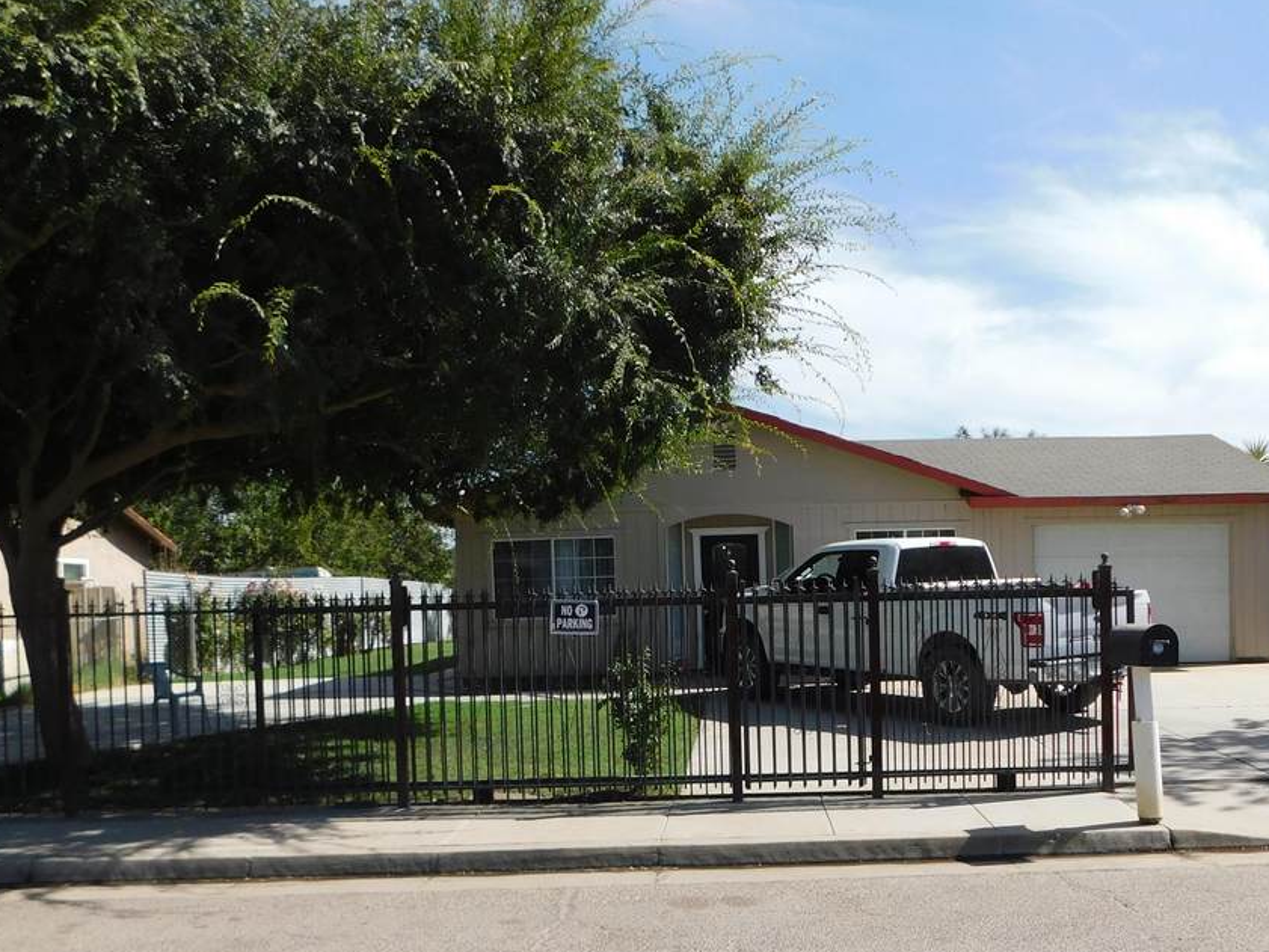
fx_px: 1283
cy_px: 637
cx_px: 777
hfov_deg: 52.2
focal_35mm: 35
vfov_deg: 40.2
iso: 125
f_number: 6
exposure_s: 1/400
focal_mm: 4
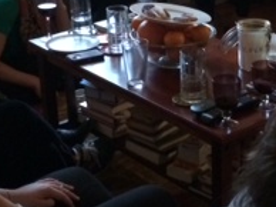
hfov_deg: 19.7
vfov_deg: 14.9
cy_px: 64
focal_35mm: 99
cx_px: 209
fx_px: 788
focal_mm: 4.12
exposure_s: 1/15
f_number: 2.2
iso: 640
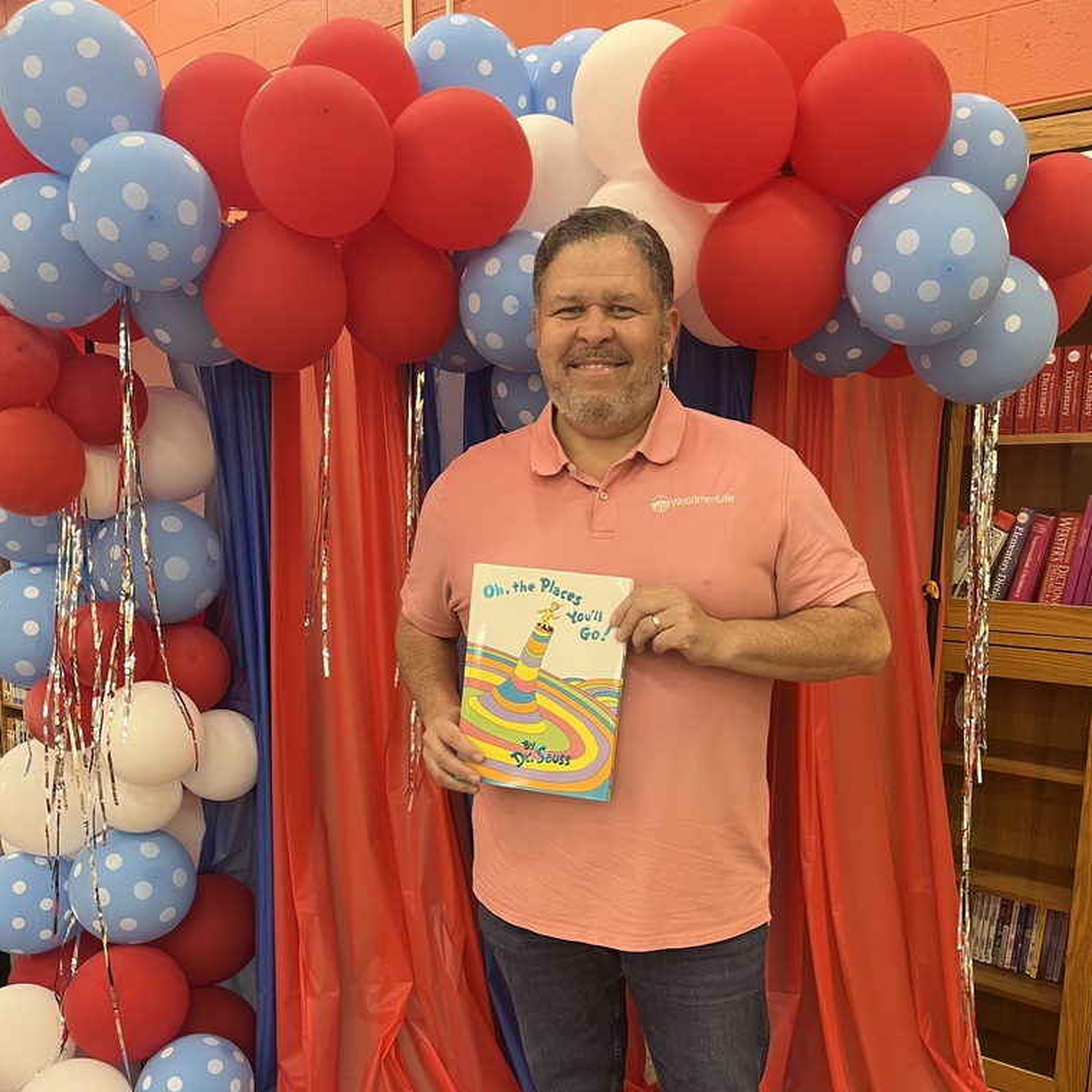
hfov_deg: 52.5
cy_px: 714
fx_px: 1106
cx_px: 551
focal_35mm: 31
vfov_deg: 51.7
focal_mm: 5.1
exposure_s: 1/60
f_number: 1.6
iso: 80
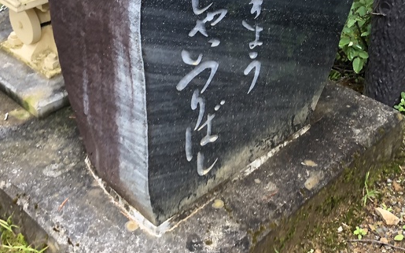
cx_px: 197
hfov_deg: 34.5
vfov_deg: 21.0
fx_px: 651
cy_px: -18
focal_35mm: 59
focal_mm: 3.99
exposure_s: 1/120
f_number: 1.8
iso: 25
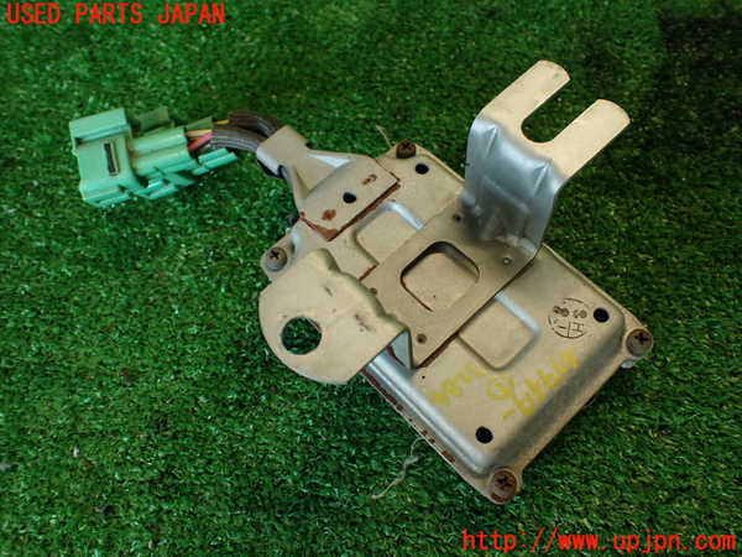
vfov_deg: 46.8
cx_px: 371
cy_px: 278
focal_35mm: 30
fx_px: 643
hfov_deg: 60.0
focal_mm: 5.4
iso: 160
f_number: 2.3
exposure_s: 1/60
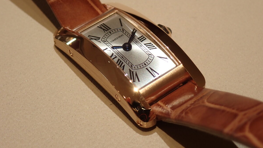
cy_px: 51
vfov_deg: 11.7
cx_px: 131
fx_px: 718
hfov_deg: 20.7
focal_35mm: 103
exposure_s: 1/125
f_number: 4.7
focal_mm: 16.79
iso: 200
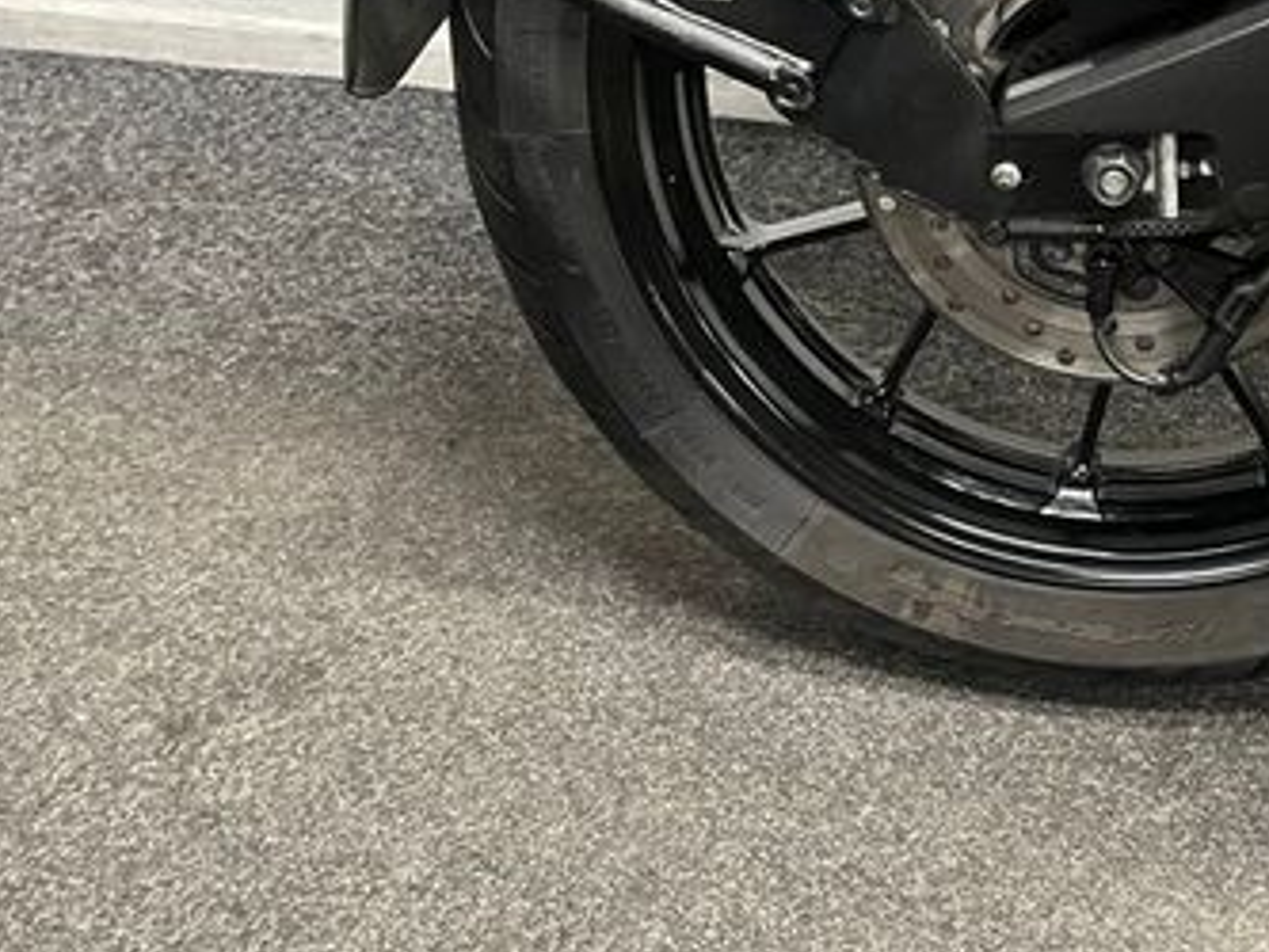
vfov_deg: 28.7
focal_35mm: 50
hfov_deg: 36.9
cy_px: 251
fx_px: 1834
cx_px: 1010
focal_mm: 5.1
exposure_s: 1/50
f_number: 1.6
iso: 500
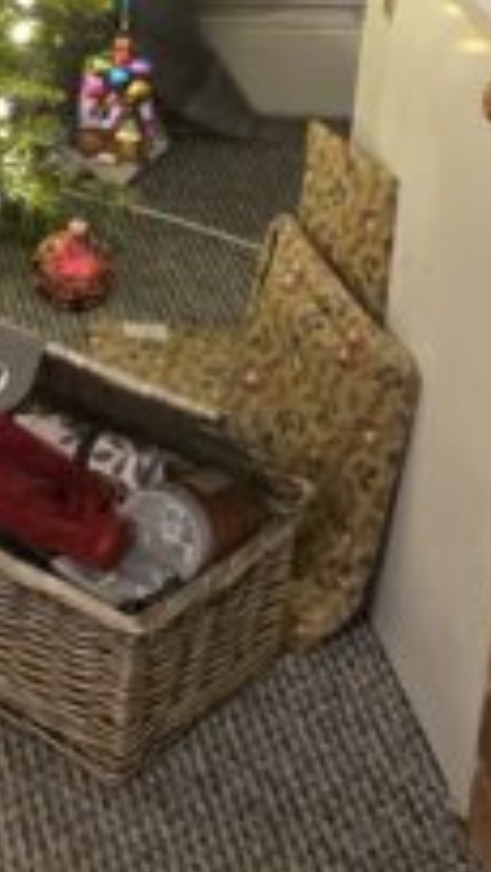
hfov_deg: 10.7
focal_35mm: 105
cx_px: -448
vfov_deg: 19.2
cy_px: -160
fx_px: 2426
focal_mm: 6.3
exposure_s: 1/63.5
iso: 1600
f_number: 1.7
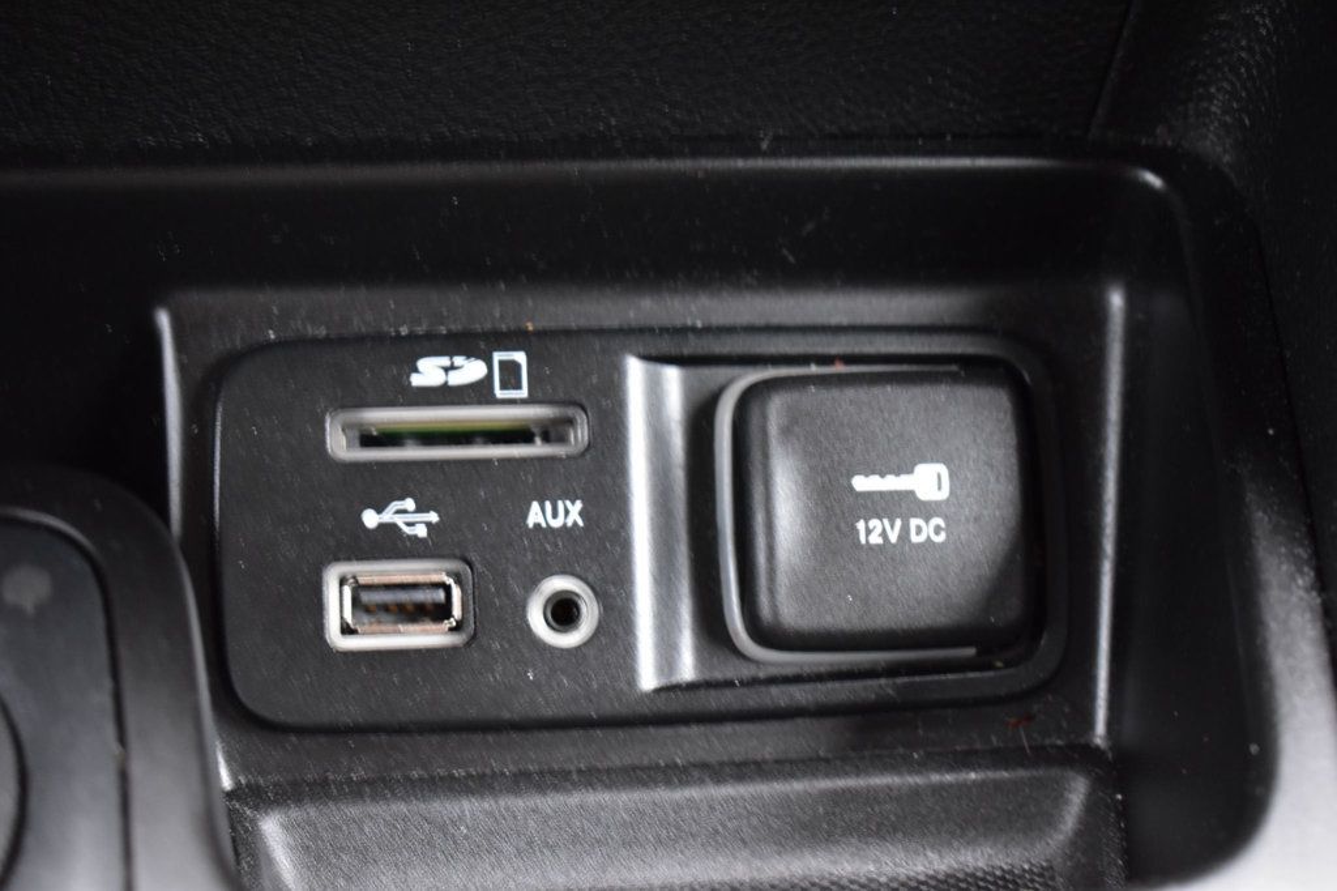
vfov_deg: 18.9
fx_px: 2673
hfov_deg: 28.1
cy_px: 446
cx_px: 668
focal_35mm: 72
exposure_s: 1/2
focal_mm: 48
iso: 1600
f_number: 5.3
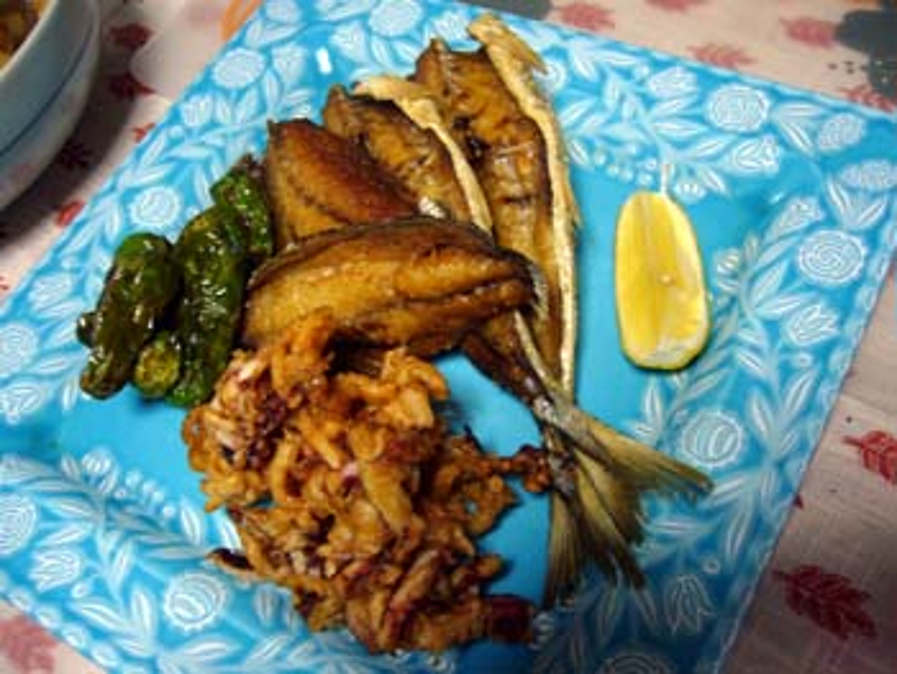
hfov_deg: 52.6
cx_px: 448
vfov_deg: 40.7
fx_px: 908
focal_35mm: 35
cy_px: 337
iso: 80
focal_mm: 5.8
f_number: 2.8
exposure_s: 1/8
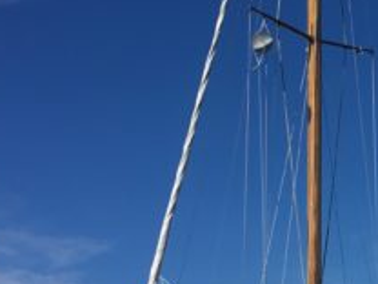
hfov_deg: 17.8
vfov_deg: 13.8
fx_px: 1168
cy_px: 191
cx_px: 413
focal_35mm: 107
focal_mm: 4.15
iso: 25
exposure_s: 1/1923
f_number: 2.2
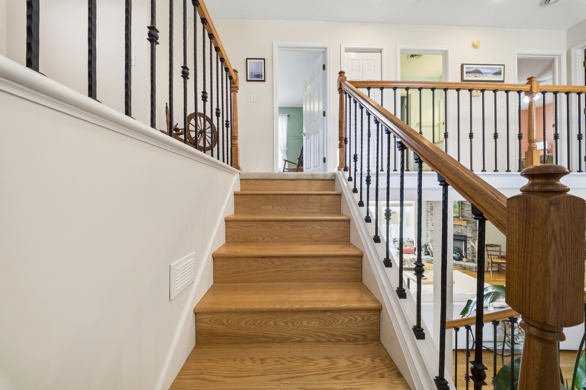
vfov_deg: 90.0
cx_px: 293
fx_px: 195
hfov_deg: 112.6
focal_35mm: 12
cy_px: 195
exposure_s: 1/50
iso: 250
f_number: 9
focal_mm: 12
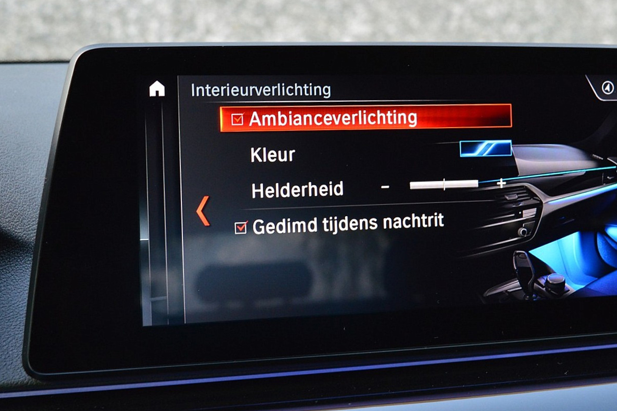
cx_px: 400
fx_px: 1114
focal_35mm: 65
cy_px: 167
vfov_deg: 20.9
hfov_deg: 30.8
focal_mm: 32
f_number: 7.1
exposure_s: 1/60
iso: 800
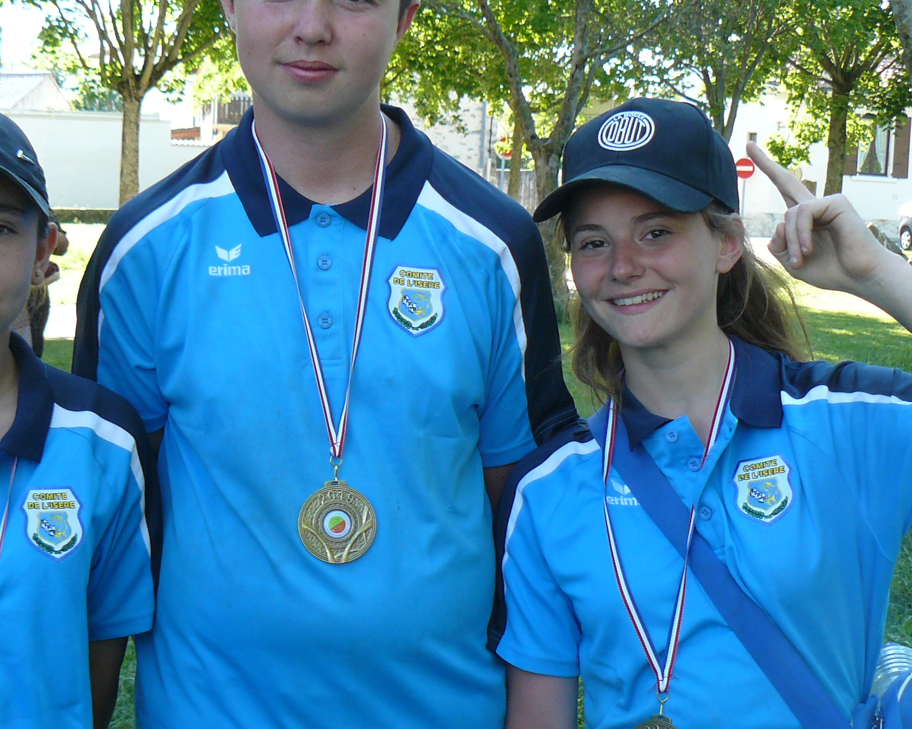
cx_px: 286
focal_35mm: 66
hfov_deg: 28.5
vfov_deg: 23.1
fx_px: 1782
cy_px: 431
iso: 100
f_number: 2.8
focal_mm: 6.1
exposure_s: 1/100
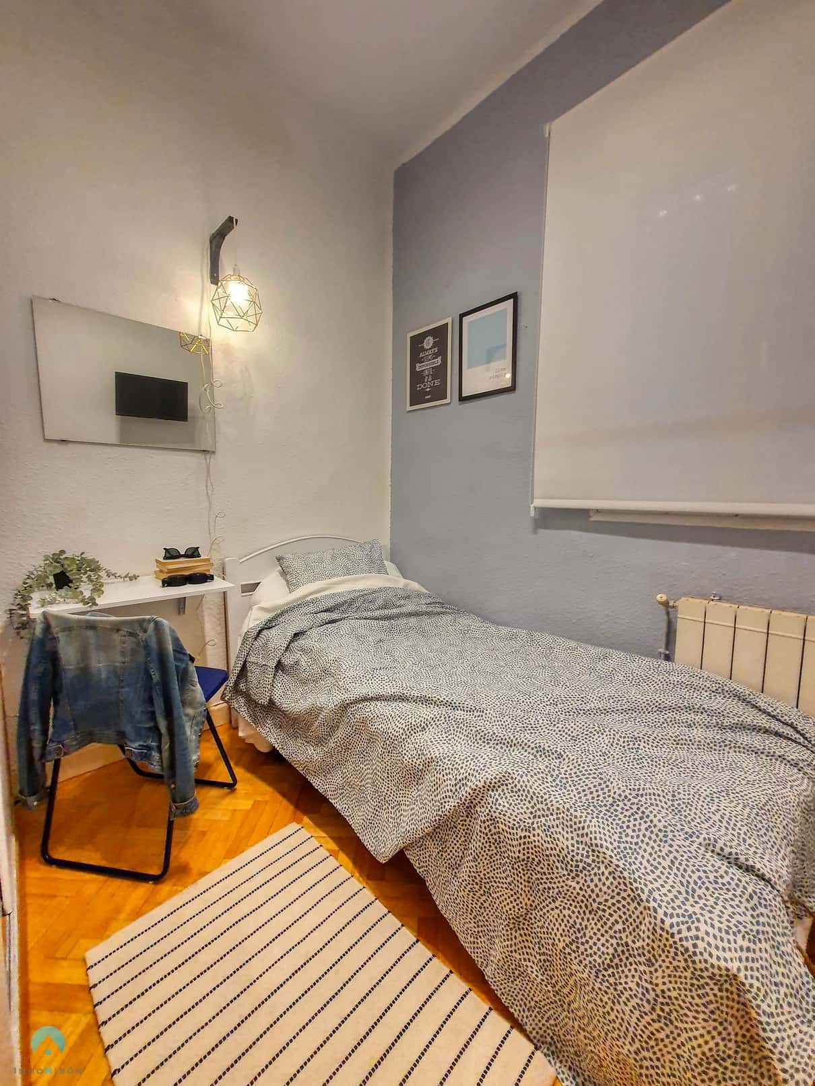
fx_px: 408
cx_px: 408
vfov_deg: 106.2
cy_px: 543
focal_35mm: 13
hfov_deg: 89.9
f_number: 2.2
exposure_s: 1/50
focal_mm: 1.8
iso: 250
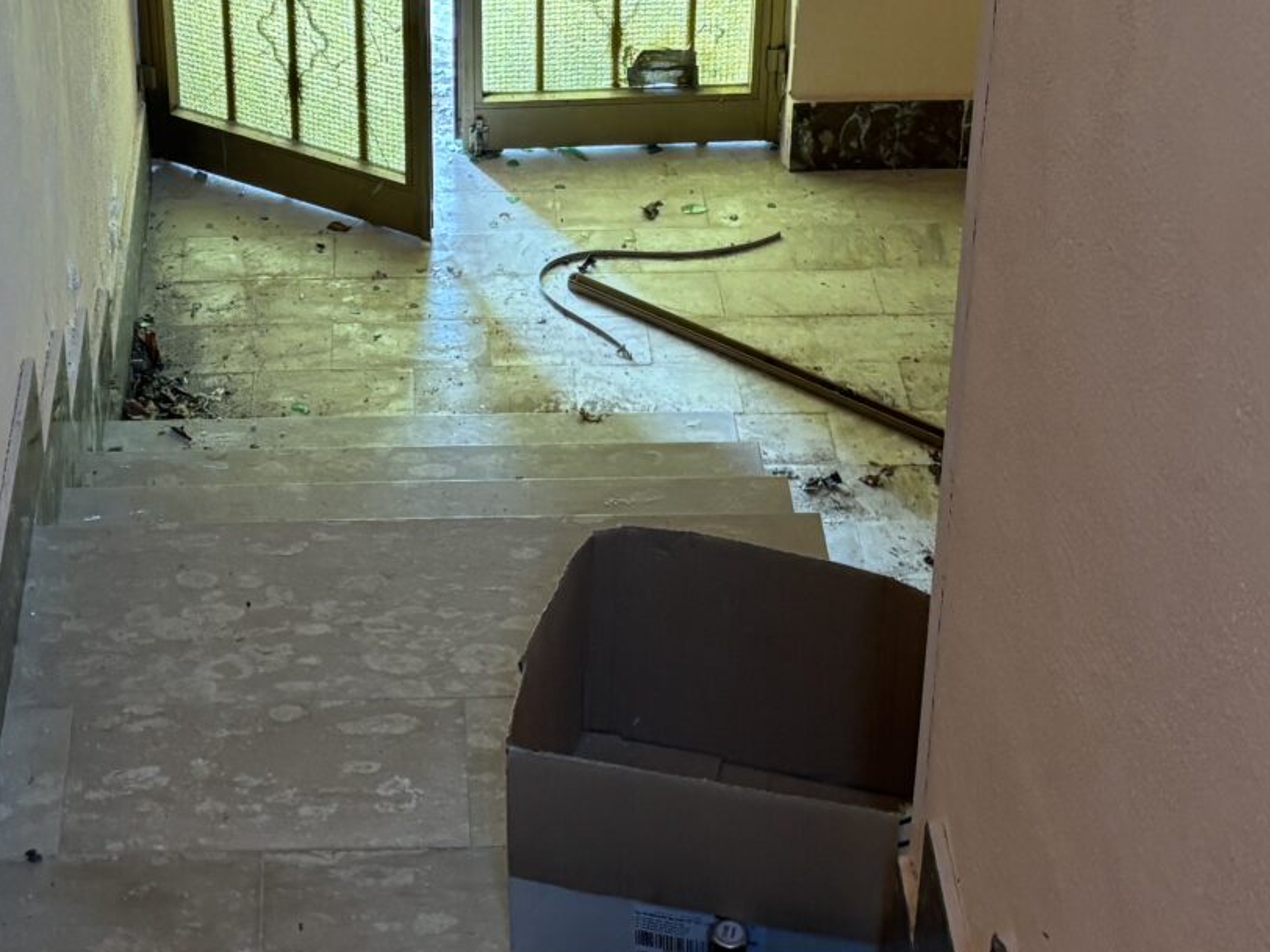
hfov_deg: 23.6
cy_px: -38
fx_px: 3008
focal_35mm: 82
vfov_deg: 17.5
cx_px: 316
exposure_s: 1/70
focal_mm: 5.96
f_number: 1.6
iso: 125
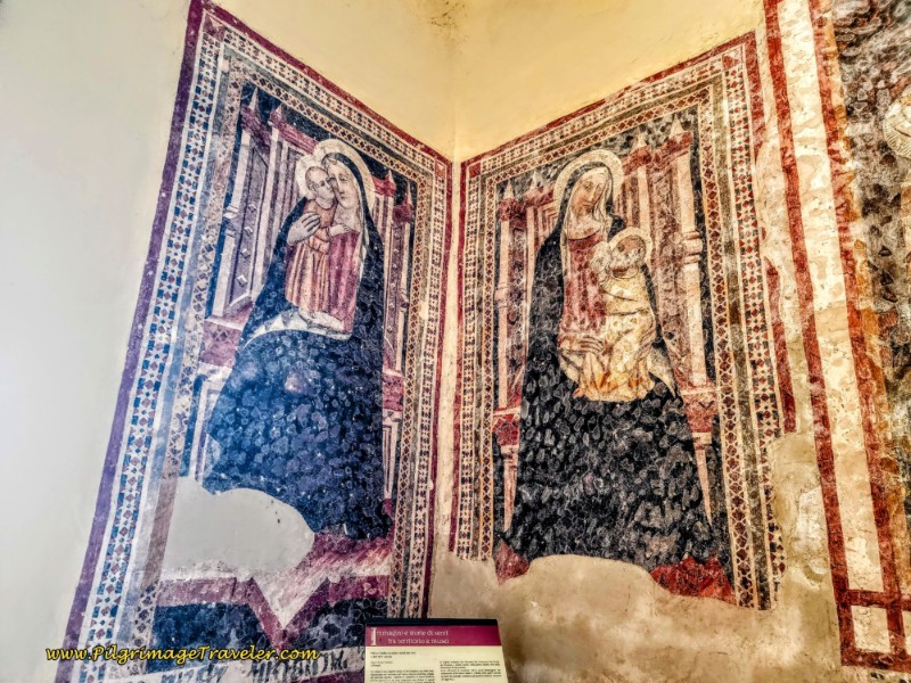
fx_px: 605
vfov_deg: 58.9
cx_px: 456
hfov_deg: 73.9
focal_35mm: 23
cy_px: 342
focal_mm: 6.4
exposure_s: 1/40
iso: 640
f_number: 1.8
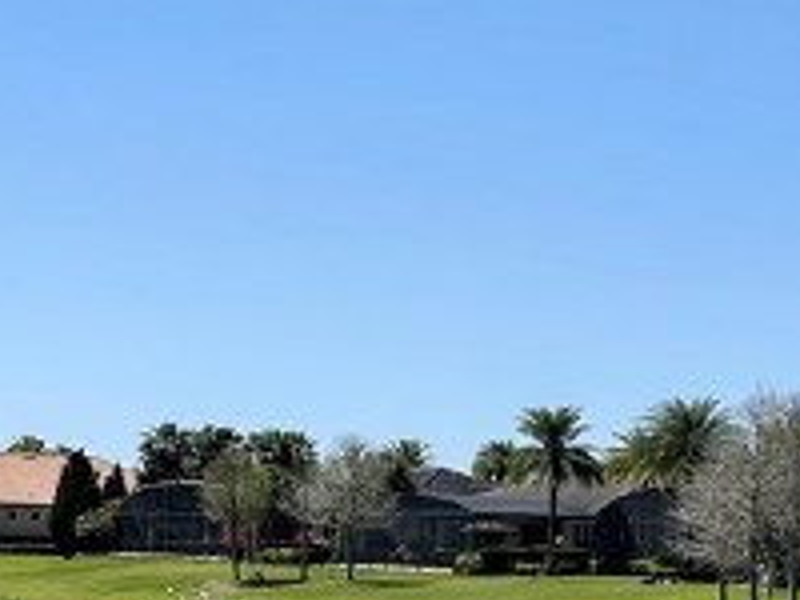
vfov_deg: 11.0
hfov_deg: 14.7
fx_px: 3074
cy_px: 596
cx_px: 668
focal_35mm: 133
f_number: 1.6
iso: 32
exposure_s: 1/4902
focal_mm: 5.1
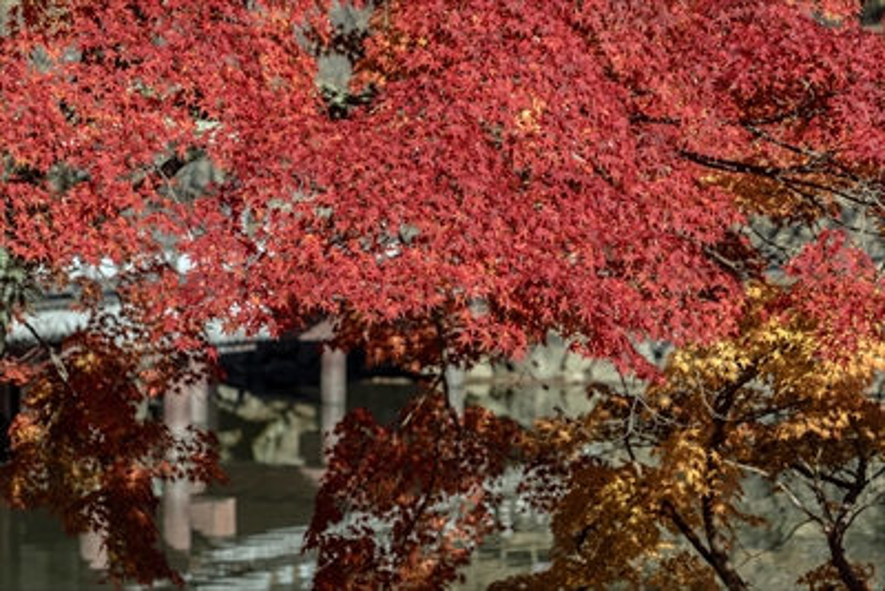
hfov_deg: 14.1
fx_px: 3590
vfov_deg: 9.4
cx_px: 442
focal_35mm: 146
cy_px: 296
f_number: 8
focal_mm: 146
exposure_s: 1/250
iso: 125
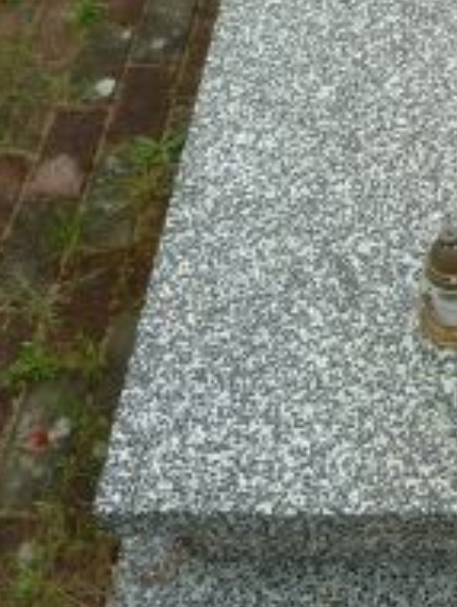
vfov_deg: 29.0
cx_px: 454
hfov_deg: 22.5
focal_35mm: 63
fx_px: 1106
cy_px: 22
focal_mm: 4.1
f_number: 4
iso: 80
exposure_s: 1/125
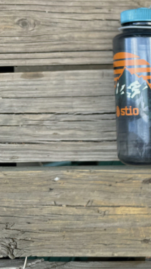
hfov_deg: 19.4
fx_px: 356
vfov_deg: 40.7
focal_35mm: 50
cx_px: 254
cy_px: 86
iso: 64
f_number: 1.78
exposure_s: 1/121
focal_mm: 6.76
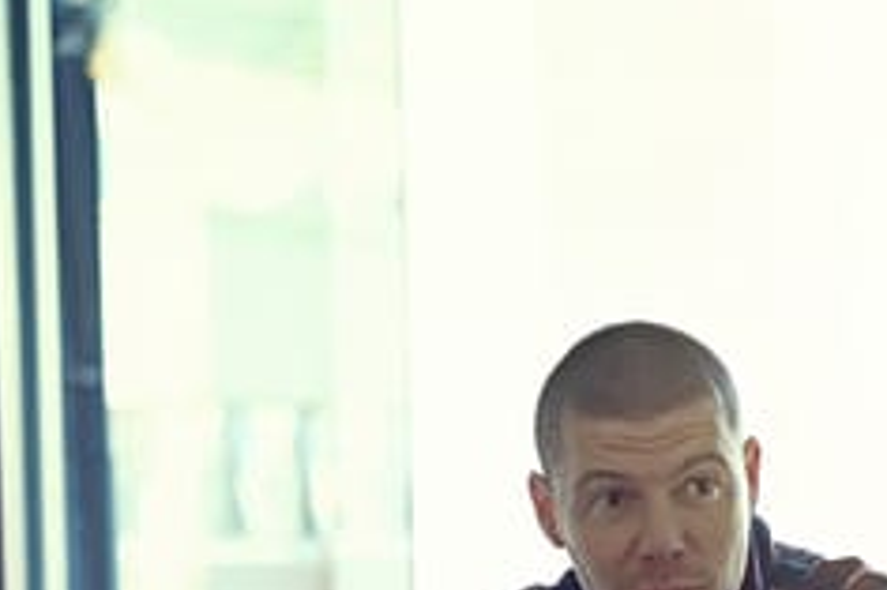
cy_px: 802
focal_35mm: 163
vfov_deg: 8.3
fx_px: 4013
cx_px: 474
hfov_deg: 12.6
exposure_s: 1/160
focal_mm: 50
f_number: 2
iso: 200
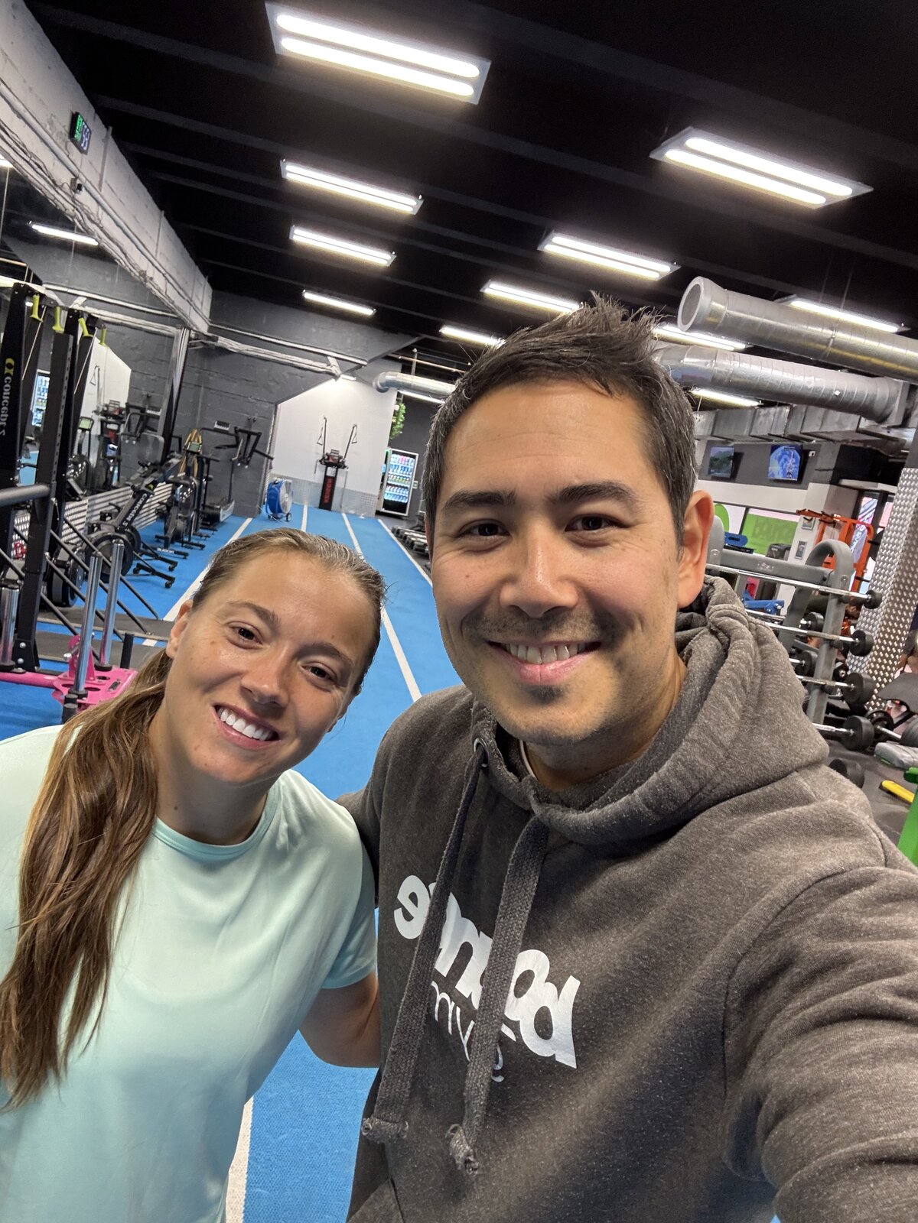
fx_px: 813
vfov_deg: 73.9
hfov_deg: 58.9
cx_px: 459
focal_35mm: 23
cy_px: 612
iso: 200
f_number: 1.9
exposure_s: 1/50
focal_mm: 2.69
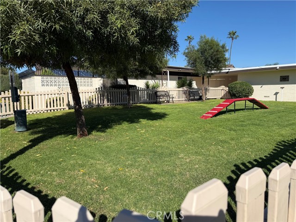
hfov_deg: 71.6
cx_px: 148
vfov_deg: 56.8
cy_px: 111
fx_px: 205
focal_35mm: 24
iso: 80
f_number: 1.78
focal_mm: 6.76
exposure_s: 1/5319
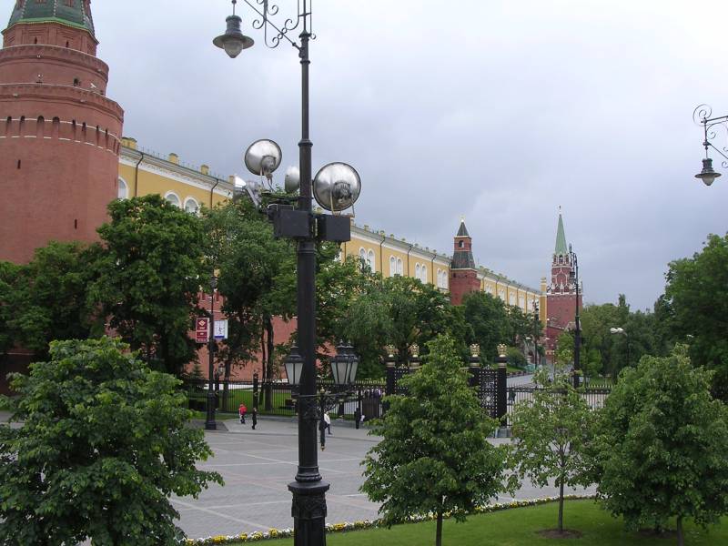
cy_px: 273
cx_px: 364
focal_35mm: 38
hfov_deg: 49.0
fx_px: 799
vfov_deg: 37.7
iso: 100
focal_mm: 5.8
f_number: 5.6
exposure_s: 1/134
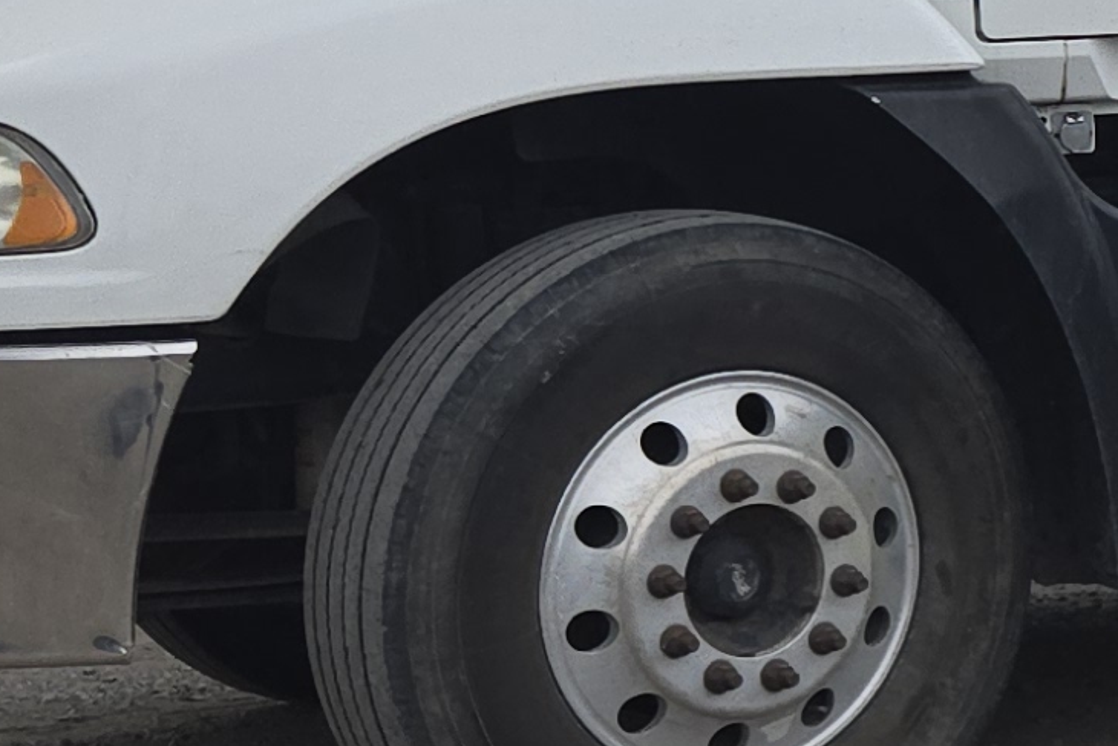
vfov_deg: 10.5
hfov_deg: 13.8
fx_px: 4069
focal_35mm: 131
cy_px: 343
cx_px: 2086
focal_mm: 5.4
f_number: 1.8
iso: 25
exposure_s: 1/1441
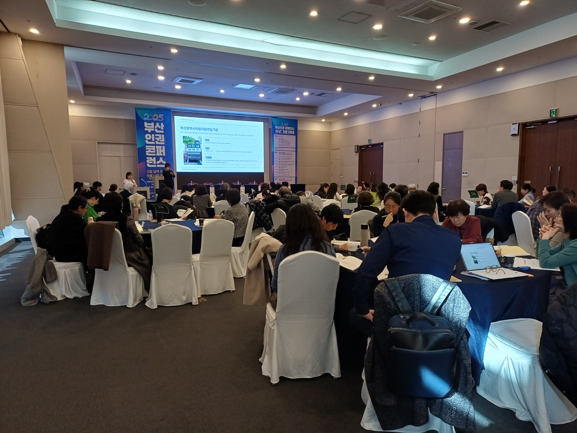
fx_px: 417
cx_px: 288
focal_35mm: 25
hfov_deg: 69.4
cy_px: 216
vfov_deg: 54.9
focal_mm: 4.65
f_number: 1.8
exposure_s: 1/60
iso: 125
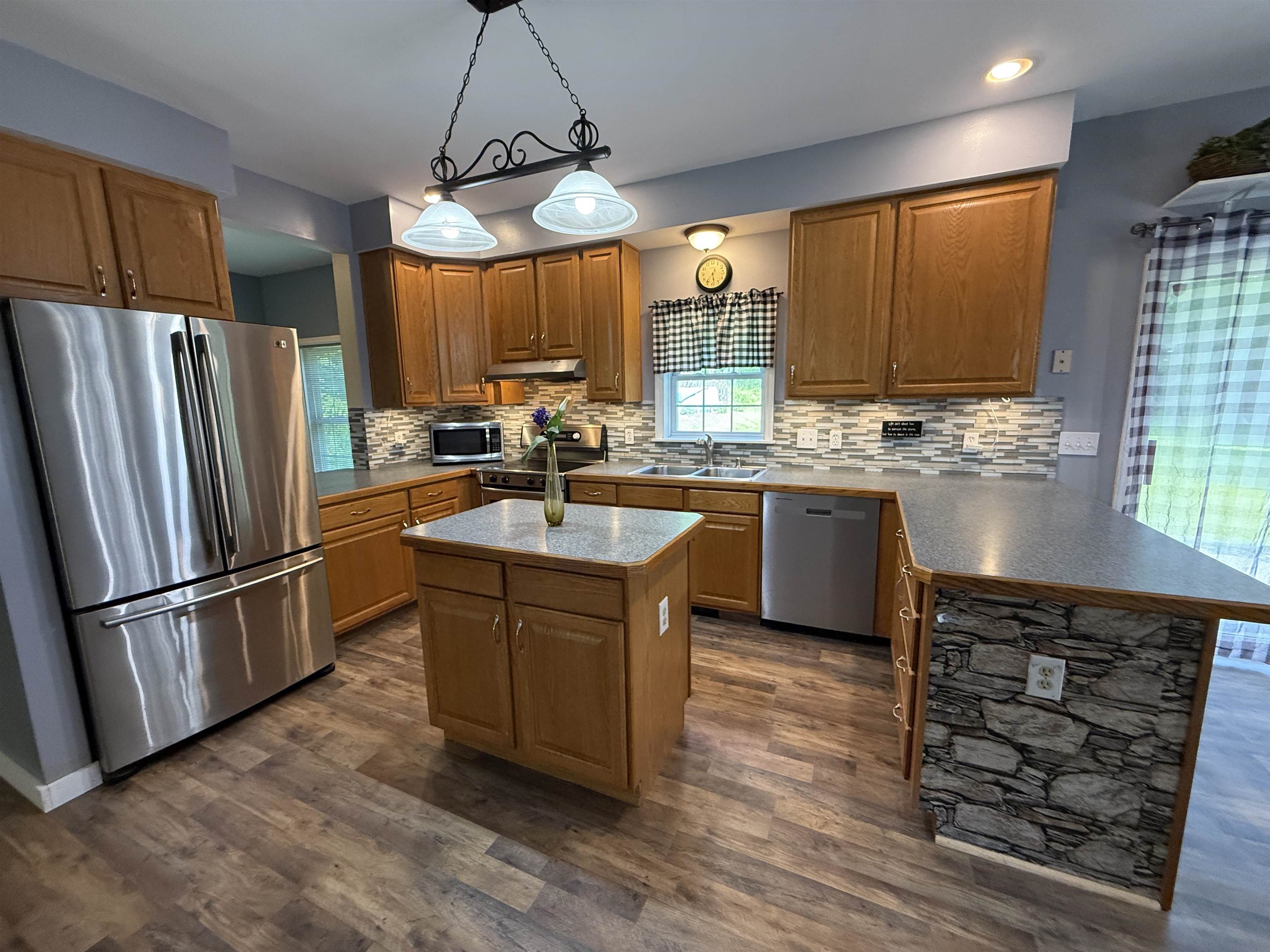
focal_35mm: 14
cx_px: 635
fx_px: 514
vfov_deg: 85.7
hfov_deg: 102.1
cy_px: 476
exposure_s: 1/120
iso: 400
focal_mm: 2.22
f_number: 2.2
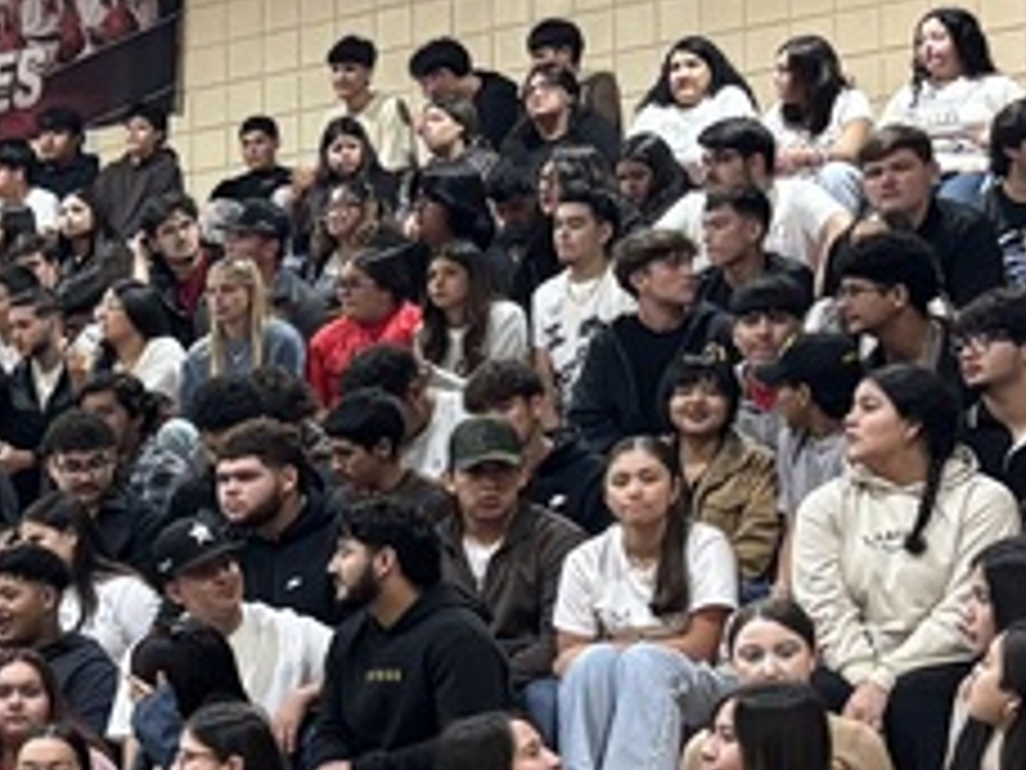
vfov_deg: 12.5
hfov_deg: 15.7
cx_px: -441
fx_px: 3468
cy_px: 842
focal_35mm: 117
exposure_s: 1/60
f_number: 1.6
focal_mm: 5.96
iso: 200
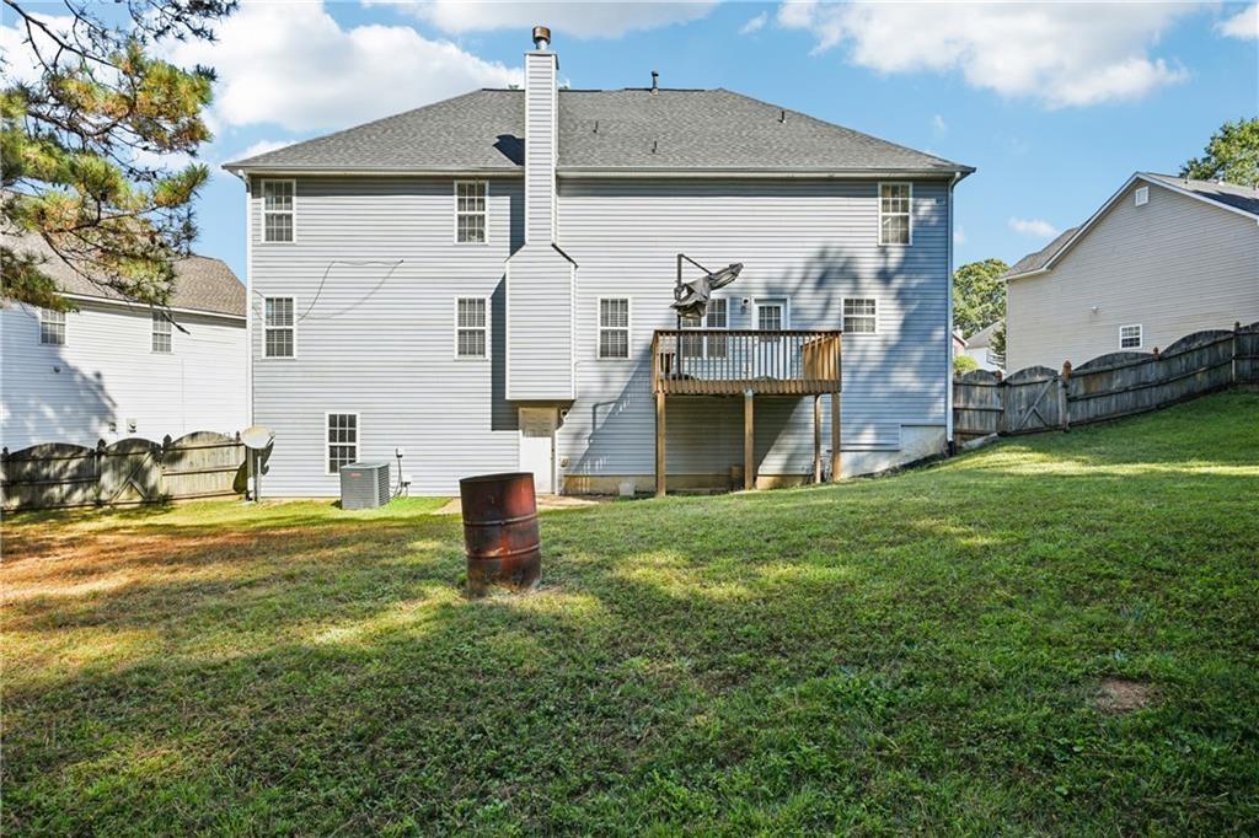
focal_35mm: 19
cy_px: 419
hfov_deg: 86.9
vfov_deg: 64.5
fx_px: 664
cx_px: 630
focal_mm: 19
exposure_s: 1/160
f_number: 8
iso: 100
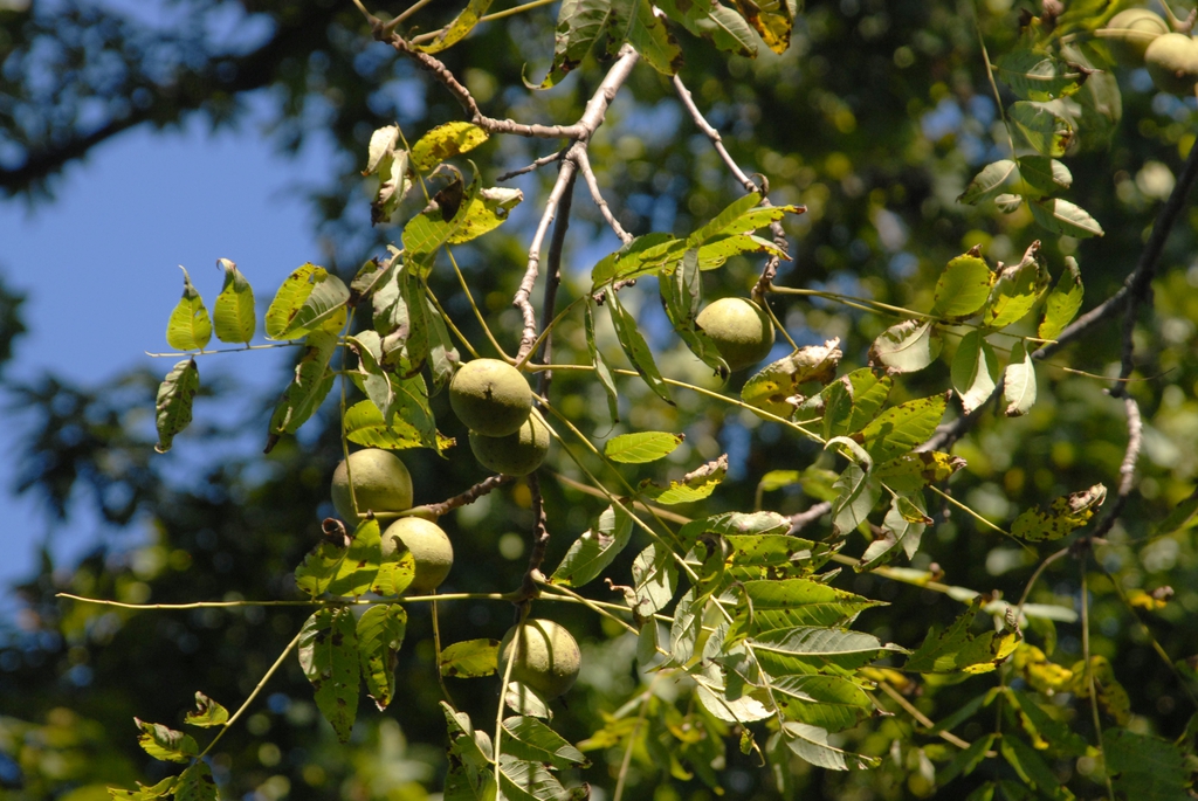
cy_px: 400
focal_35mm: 255
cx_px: 599
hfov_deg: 8.1
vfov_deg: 5.4
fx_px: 8494
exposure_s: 1/250
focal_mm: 170
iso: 400
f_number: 8
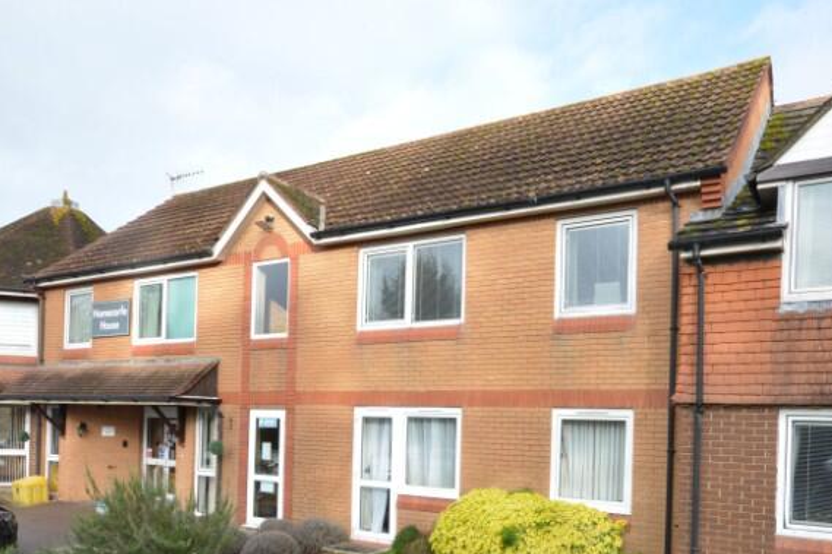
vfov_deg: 45.9
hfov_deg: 67.0
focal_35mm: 27
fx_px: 624
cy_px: 426
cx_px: 480
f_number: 8
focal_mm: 10
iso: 400
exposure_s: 1/250
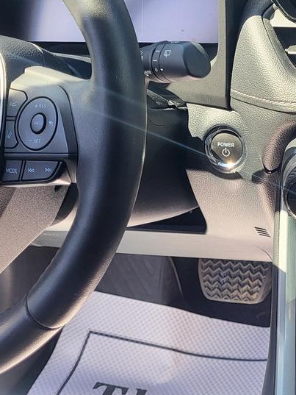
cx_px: 358
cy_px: 69
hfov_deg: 21.8
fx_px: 707
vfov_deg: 30.3
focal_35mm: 62
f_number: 1.8
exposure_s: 1/260
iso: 40
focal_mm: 5.4
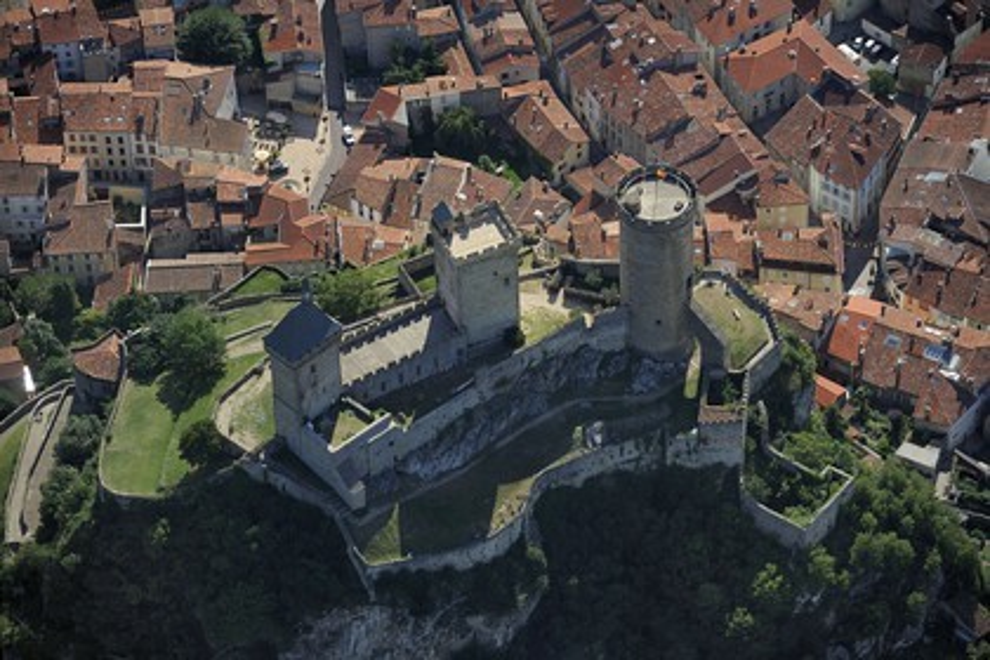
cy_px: 330
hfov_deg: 12.5
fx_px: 4537
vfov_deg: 8.3
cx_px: 495
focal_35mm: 165
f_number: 5
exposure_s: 1/1000
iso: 200
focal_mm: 165
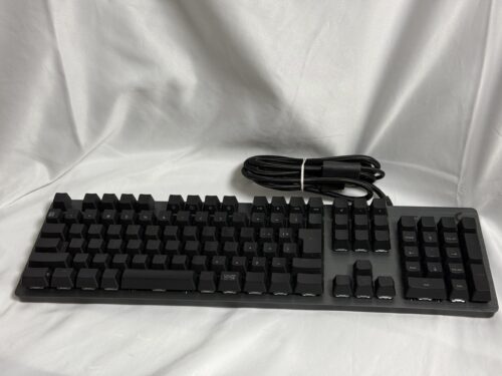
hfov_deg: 39.7
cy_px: 188
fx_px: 696
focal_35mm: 48
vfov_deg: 30.3
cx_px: 251
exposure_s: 1/57
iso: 160
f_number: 1.78
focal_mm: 6.76
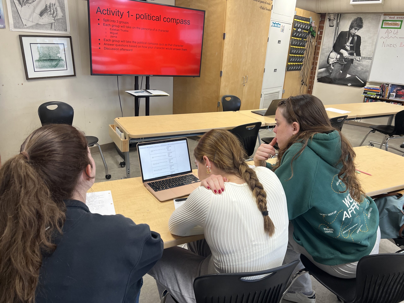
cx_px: 202
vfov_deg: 53.1
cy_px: 152
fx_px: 303
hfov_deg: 67.3
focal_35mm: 26
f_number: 1.5
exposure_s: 1/120
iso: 125
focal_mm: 5.7
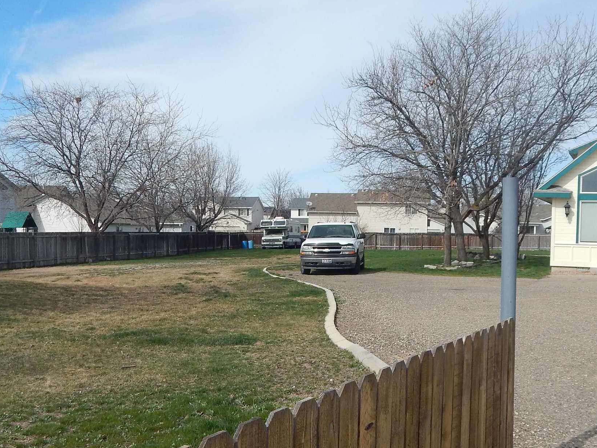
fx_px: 742
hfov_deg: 43.8
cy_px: 264
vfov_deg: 33.5
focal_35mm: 43
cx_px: 323
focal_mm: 4
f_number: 6
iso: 125
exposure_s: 1/400
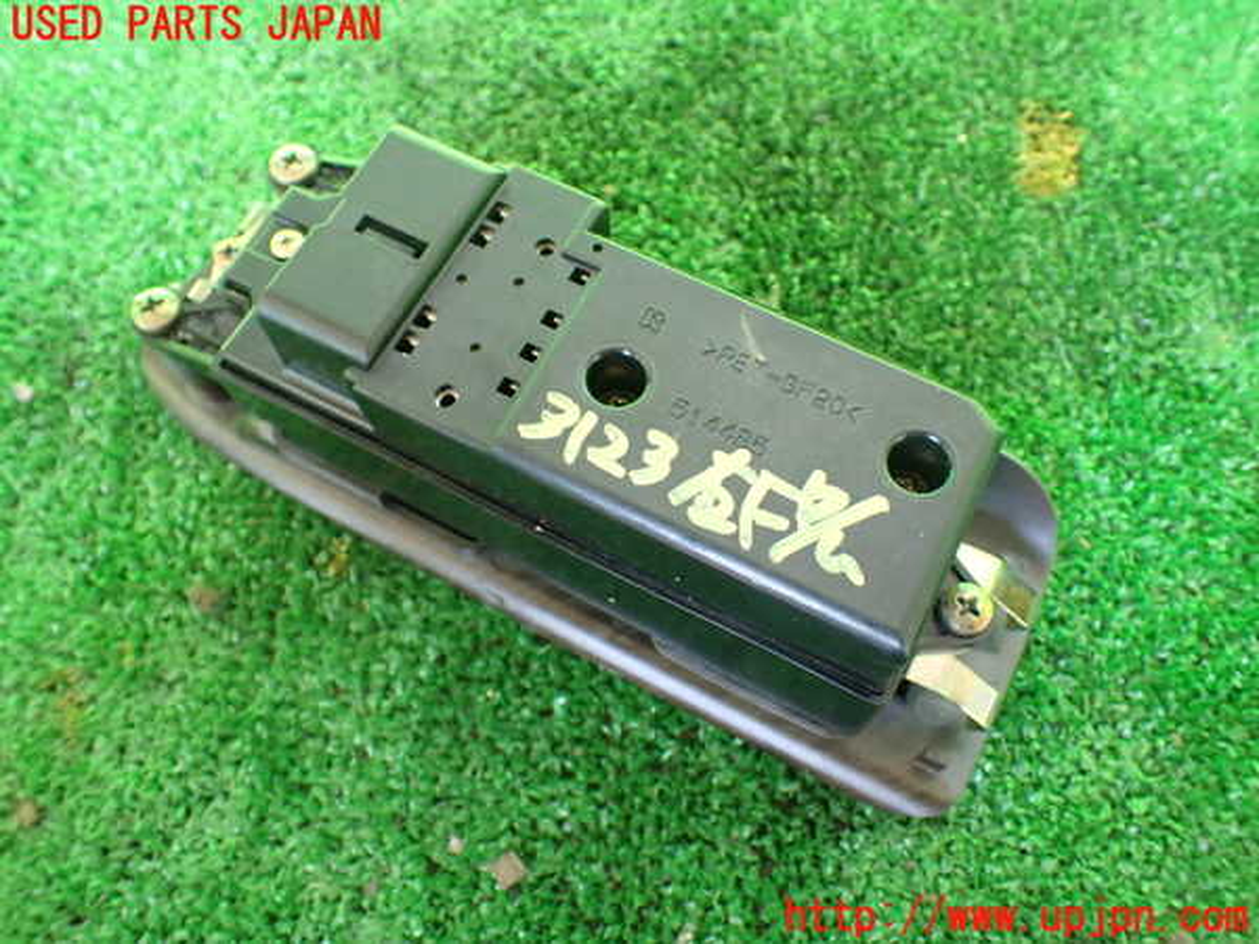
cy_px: 472
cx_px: 630
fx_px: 1091
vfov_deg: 46.8
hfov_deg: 60.0
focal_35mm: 30
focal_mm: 5.4
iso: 640
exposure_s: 1/125
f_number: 2.3
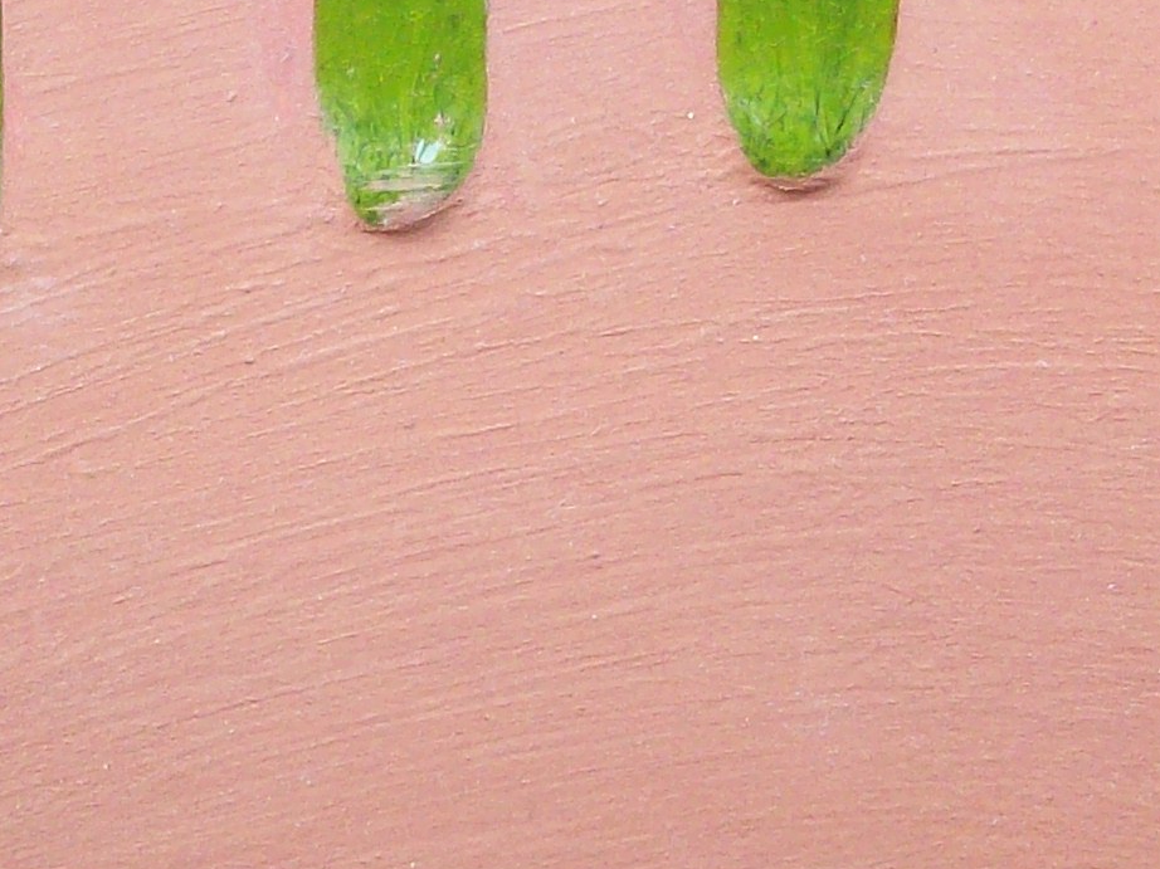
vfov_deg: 12.2
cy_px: 497
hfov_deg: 16.3
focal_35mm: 121
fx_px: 4054
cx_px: 423
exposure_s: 1/60
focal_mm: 5.7
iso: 152
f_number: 2.8
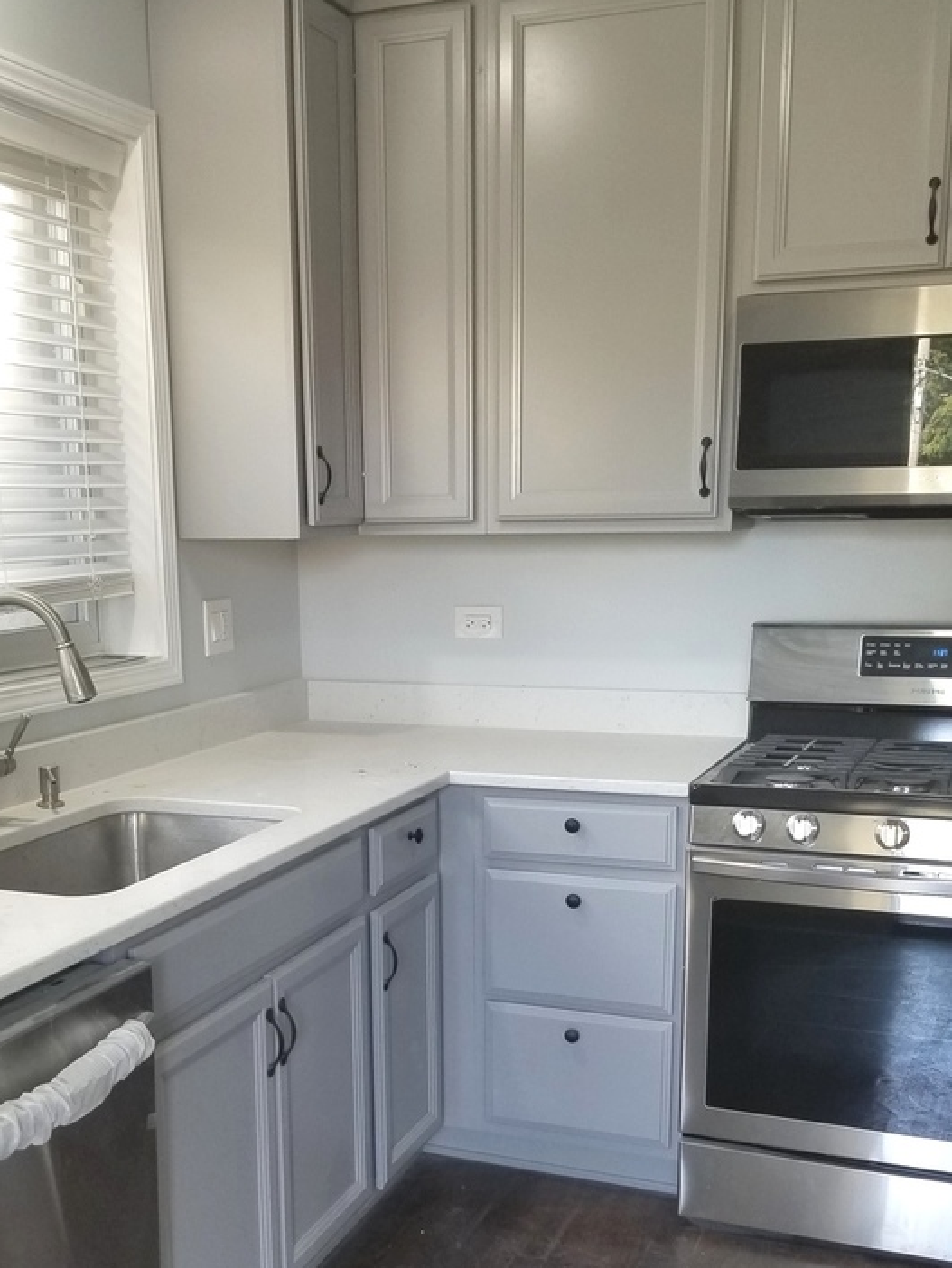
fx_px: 1466
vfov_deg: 46.1
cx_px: 369
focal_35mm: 40
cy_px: 836
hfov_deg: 35.8
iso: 100
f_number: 1.7
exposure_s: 1/60
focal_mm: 4.3
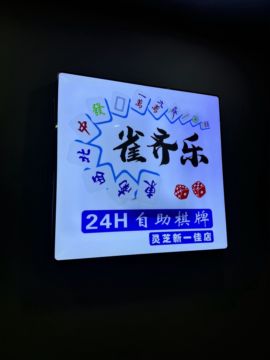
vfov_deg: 71.6
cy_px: 180
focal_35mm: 24
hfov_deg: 56.9
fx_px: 249
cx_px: 135
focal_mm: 6.76
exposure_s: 1/1131
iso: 80
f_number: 1.78
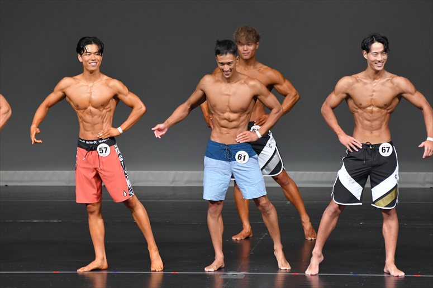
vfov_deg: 4.4
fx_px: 3787
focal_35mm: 315
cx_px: 216
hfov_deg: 6.5
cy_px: 144
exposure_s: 1/400
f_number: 5.6
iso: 4000
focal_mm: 210
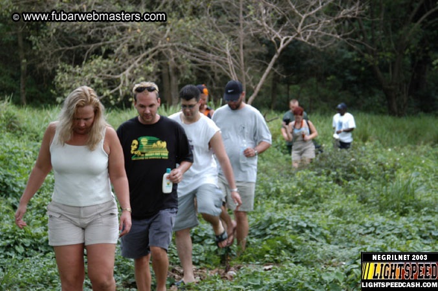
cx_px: 219
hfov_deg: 26.0
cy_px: 146
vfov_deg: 17.5
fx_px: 948
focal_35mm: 78
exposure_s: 1/80
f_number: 4.5
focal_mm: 52
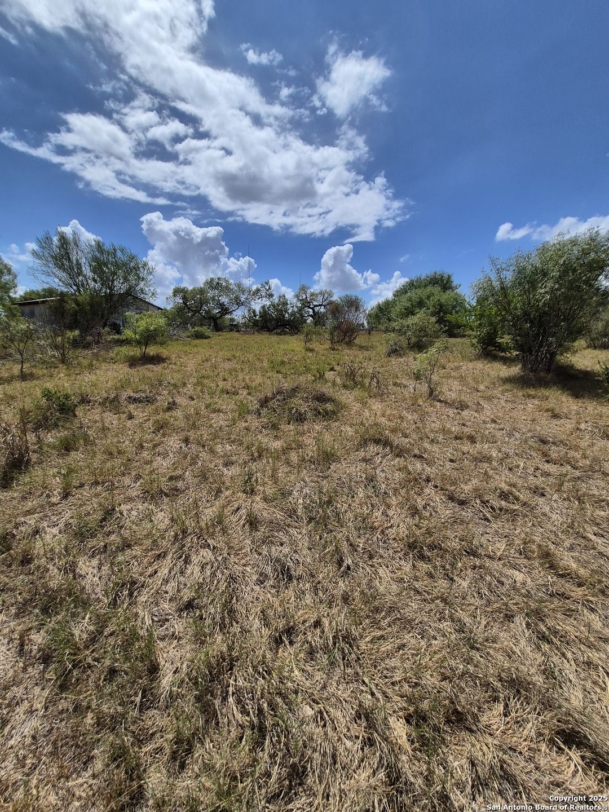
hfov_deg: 89.9
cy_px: 406
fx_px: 305
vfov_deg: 106.2
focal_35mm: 13
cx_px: 304
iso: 50
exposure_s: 1/4368
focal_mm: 1.74
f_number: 2.2
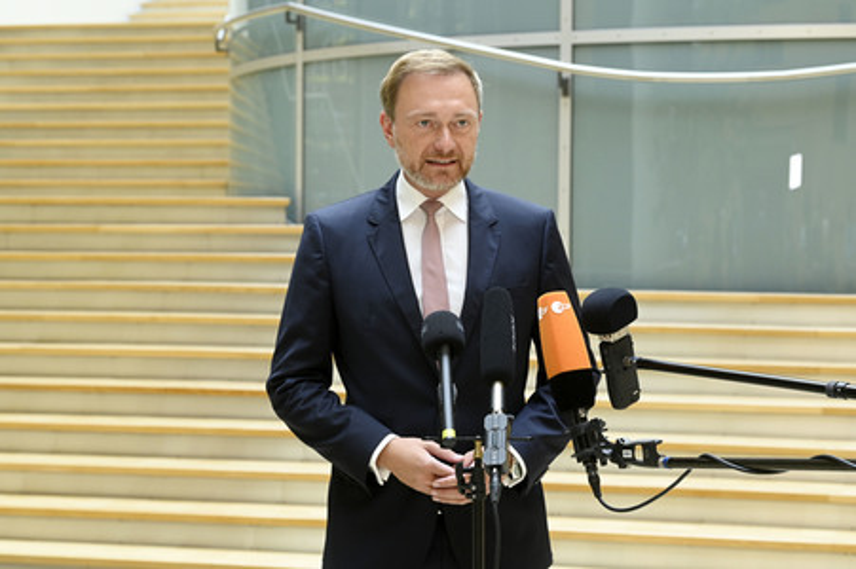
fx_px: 2043
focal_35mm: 86
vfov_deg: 15.9
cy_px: 284
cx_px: 428
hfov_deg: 23.7
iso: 2000
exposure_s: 1/200
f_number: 7.1
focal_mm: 86
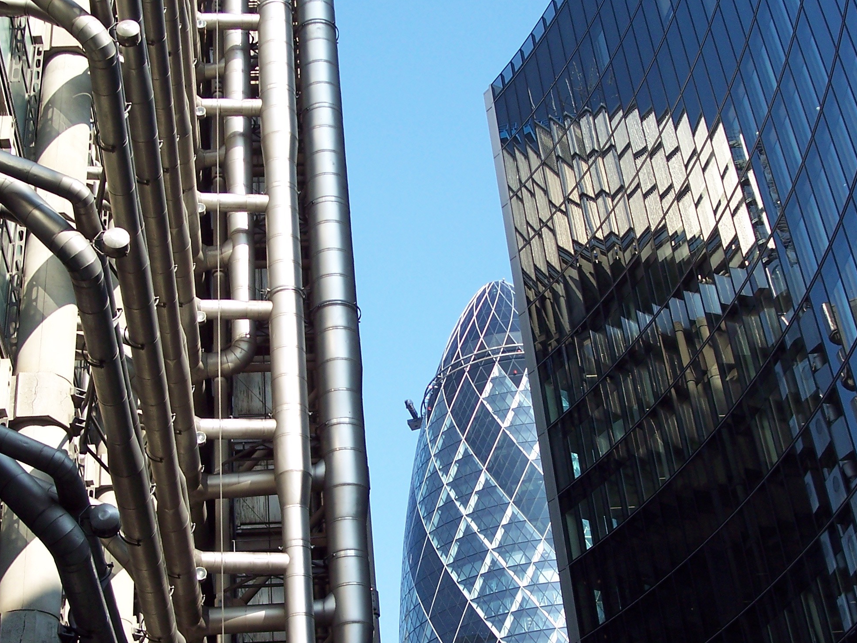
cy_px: 288
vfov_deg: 25.7
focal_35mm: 57
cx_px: 434
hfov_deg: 33.8
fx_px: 1411
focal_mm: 8
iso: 100
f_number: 3.4
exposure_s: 1/350
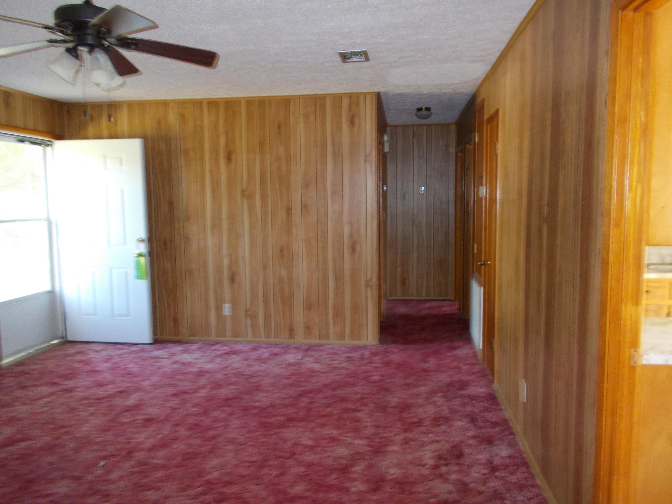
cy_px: 252
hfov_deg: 67.3
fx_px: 505
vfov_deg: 53.1
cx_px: 336
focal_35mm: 26
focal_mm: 4.6
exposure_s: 1/25
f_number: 3.2
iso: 280
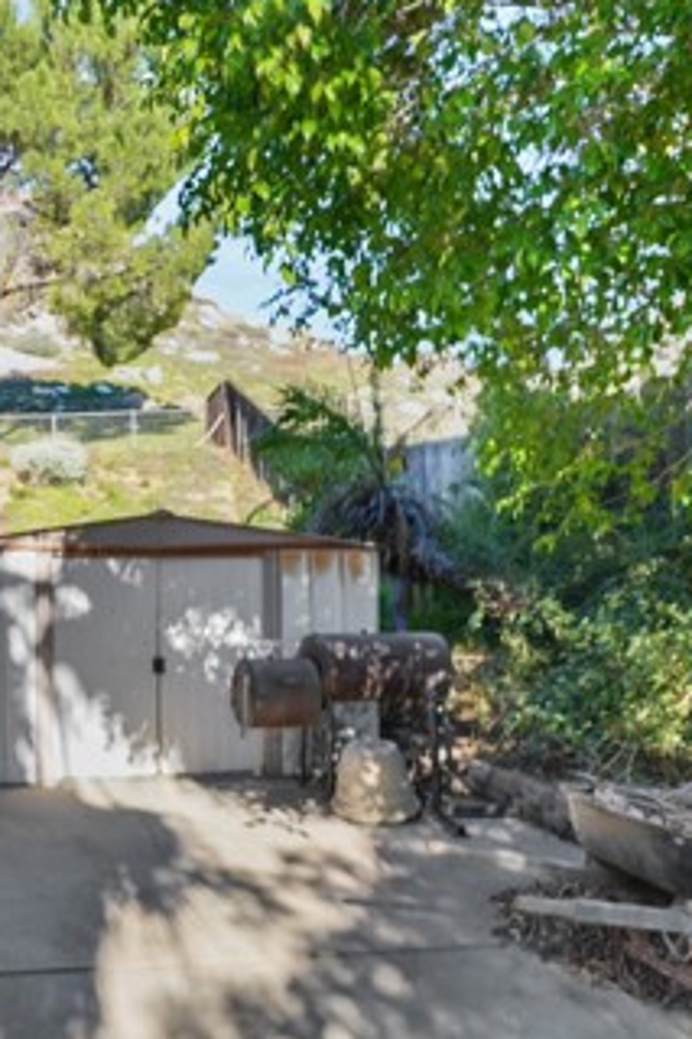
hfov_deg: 38.1
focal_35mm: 33
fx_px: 952
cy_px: 554
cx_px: 114
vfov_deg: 57.2
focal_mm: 16.5
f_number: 6.3
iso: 100
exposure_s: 1/15
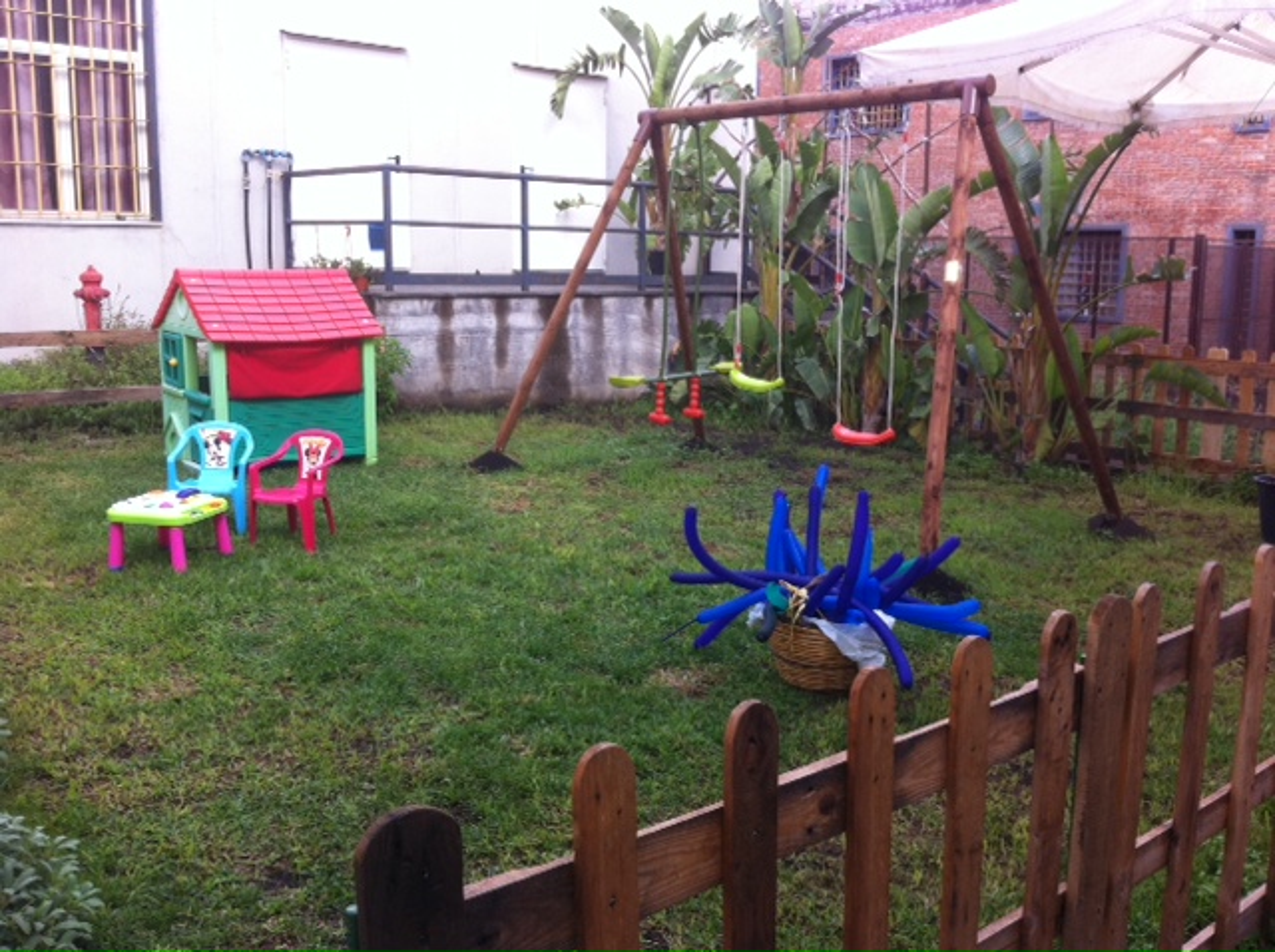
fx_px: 1287
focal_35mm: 35
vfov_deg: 40.6
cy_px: 476
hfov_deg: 52.7
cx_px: 638
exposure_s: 1/239
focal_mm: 3.85
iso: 80
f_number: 2.8
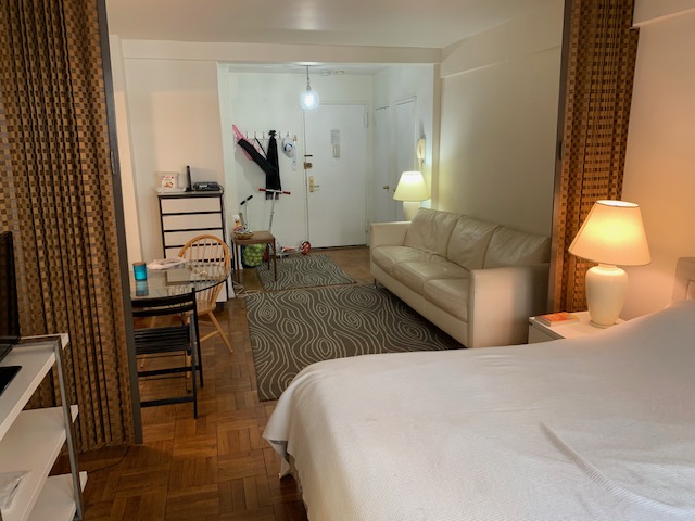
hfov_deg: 67.3
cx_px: 348
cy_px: 260
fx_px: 522
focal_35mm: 26
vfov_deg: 53.1
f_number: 1.8
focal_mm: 4.25
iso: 100
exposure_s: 1/60
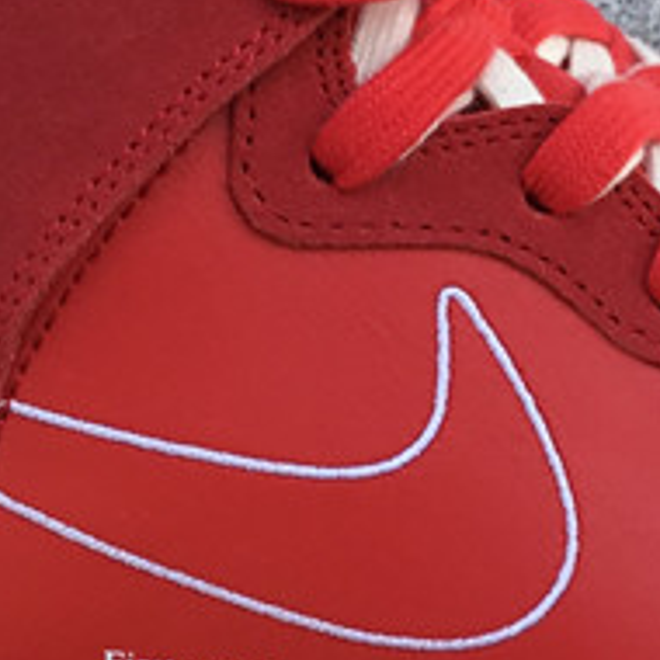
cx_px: 490
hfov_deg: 13.4
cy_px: 707
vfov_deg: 13.2
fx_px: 2804
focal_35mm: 130
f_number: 2.4
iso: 25
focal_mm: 3.3
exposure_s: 1/359
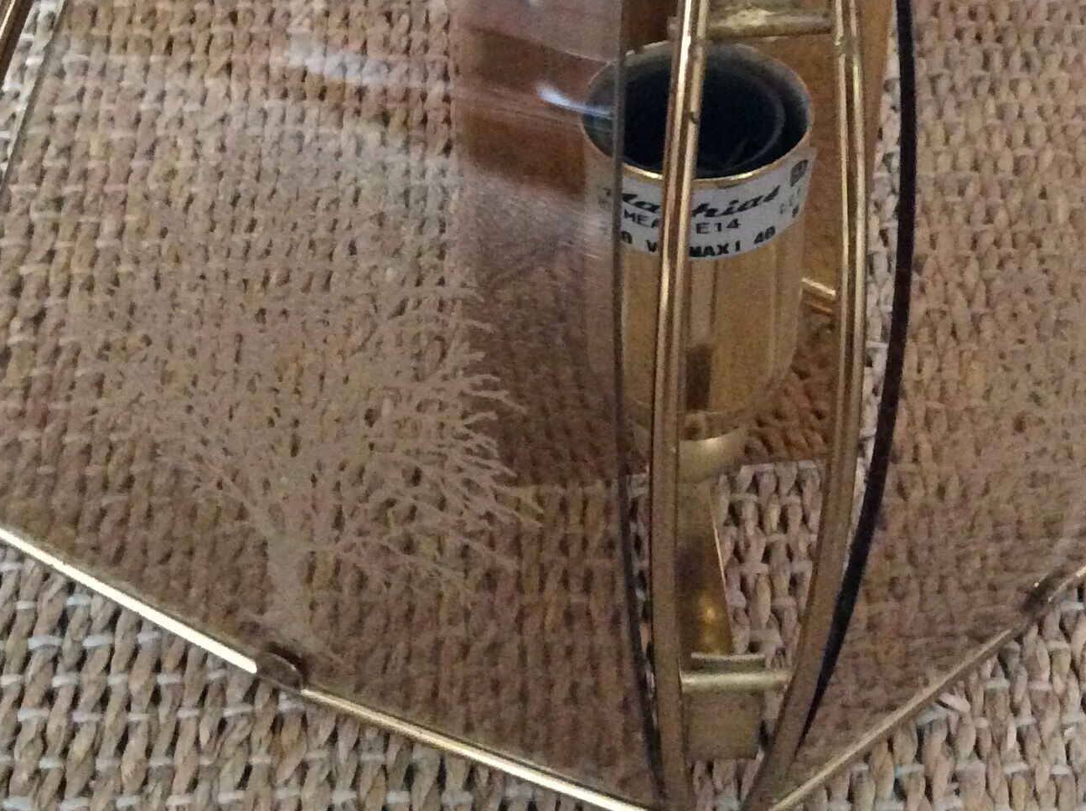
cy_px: 87
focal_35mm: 64
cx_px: 665
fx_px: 2005
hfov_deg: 30.2
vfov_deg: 22.3
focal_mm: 3.3
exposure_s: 1/17
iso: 500
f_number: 2.4
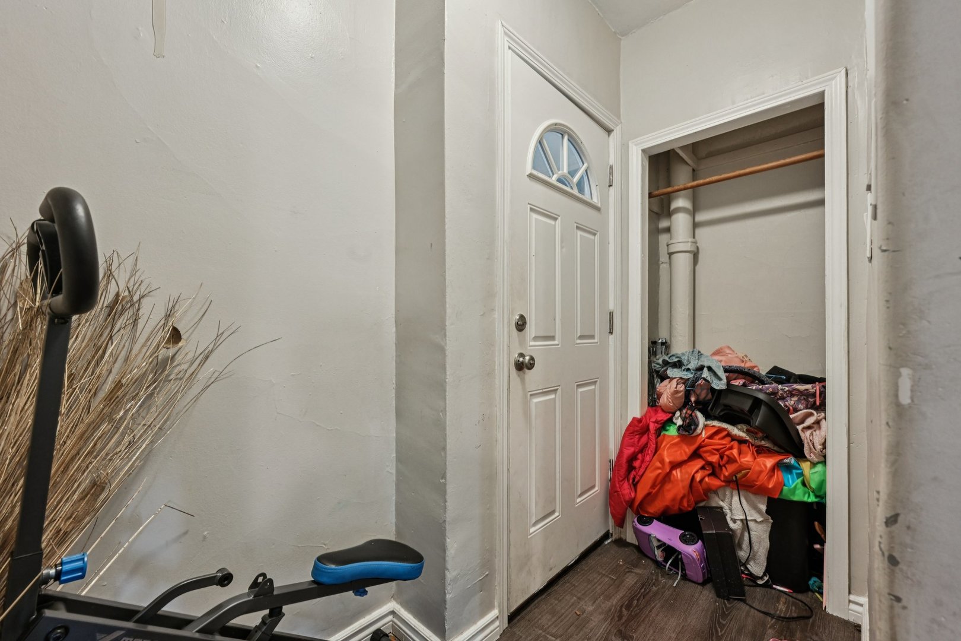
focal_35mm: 15
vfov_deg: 77.3
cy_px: 320
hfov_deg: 100.4
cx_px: 480
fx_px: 400
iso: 800
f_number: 8
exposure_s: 1/20
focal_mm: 15
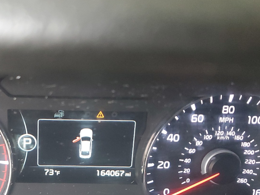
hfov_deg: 38.6
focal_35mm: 48
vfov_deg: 29.5
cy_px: 158
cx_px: 63
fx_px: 360
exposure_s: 1/40
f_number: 1.5
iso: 334
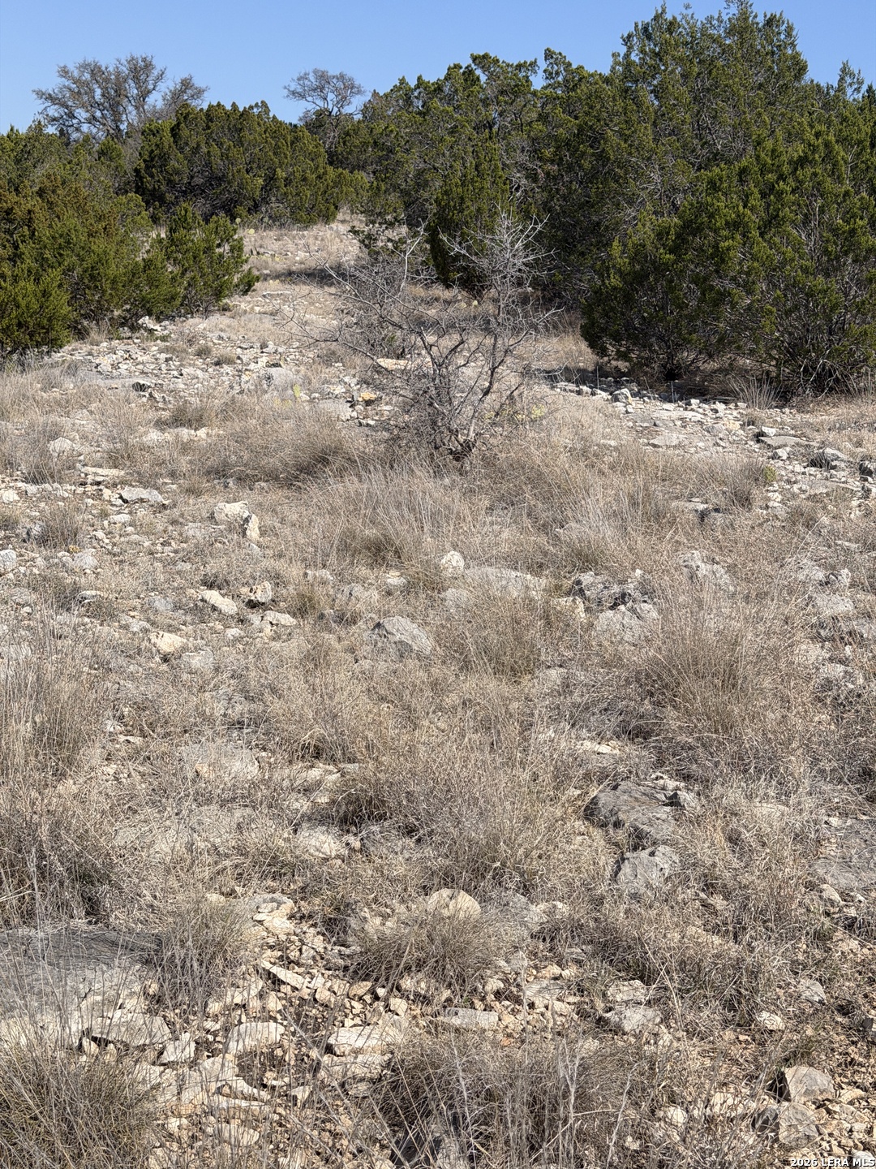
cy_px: 584
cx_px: 438
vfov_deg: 39.7
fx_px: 1620
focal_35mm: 48
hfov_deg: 30.3
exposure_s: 1/5587
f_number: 1.78
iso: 64
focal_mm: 6.76
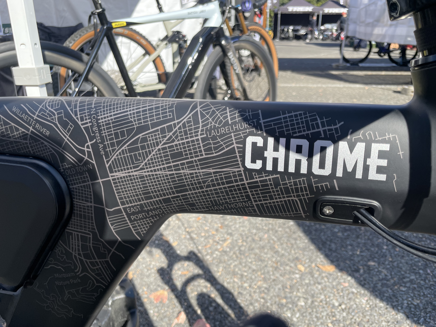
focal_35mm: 26
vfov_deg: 53.1
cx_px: 218
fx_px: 327
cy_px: 164
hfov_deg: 67.3
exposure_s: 1/1114
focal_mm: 4.2
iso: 32
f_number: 1.6
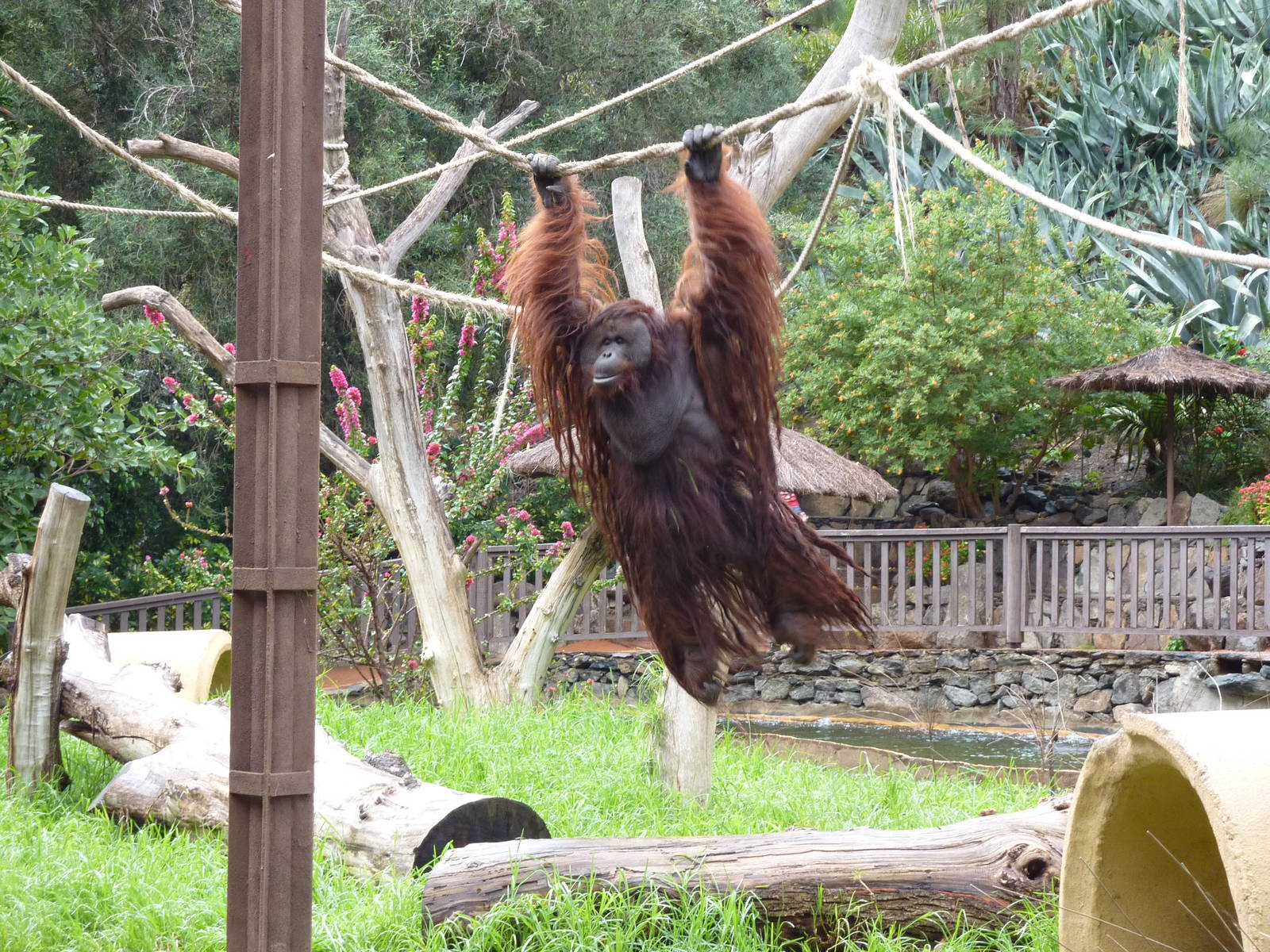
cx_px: 635
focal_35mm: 96
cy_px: 476
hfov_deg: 20.4
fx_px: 3522
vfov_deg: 15.4
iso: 160
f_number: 4.3
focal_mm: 15.8
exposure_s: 1/50
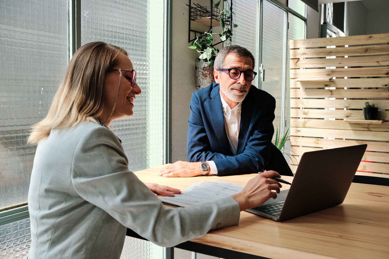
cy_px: 130
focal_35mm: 35
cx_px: 194
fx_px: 378
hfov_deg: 54.4
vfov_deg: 37.9
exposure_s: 1/500
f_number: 4
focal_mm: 23
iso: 200
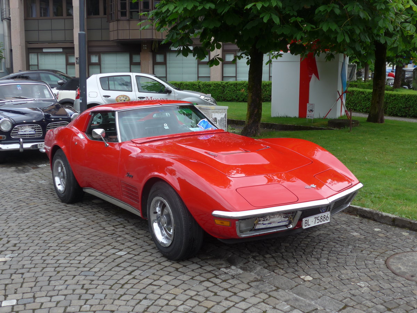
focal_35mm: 44
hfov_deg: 42.9
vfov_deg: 32.9
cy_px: 156
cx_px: 208
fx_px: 530
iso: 80
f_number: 2.8
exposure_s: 1/500
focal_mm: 9
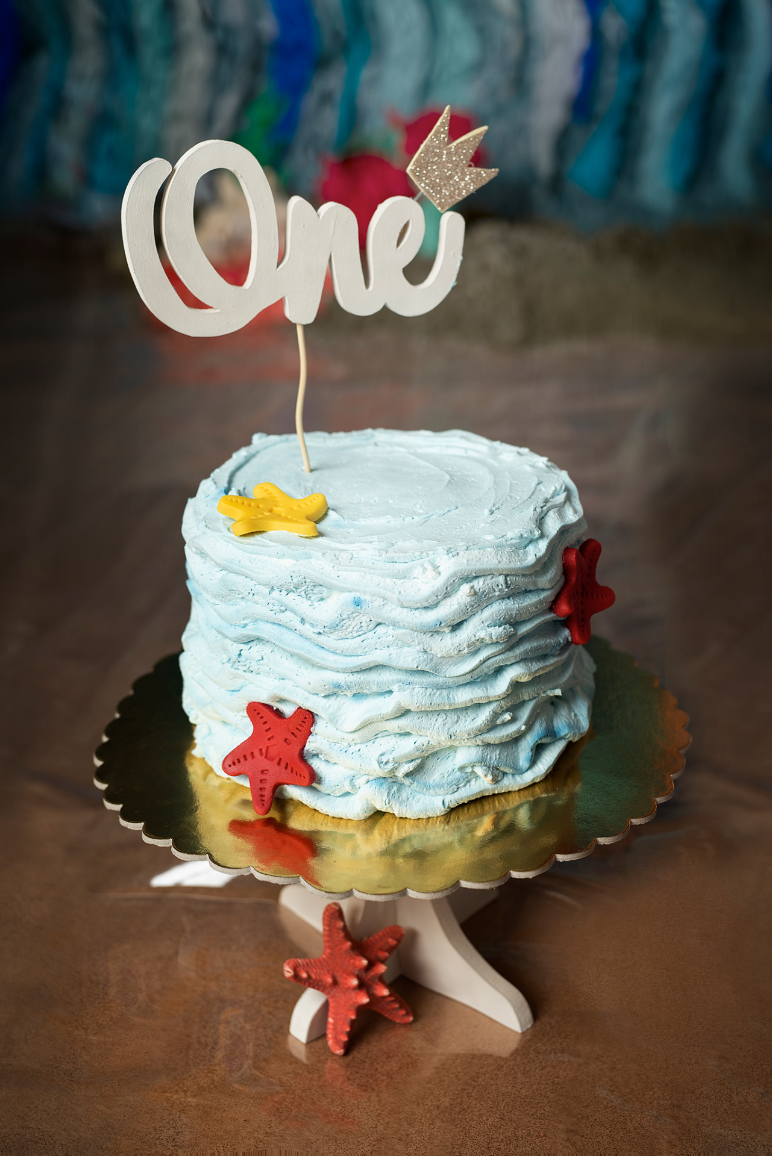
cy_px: 578
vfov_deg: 39.6
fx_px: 1607
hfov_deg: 27.0
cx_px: 386
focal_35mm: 50
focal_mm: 50
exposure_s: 1/200
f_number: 4.5
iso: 100
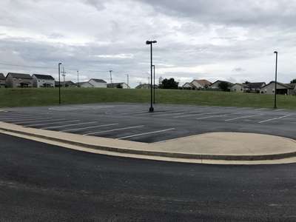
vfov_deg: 49.7
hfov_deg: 63.4
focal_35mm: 28
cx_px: 148
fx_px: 239
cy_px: 111
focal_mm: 4
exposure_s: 1/3745
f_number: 1.8
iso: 20
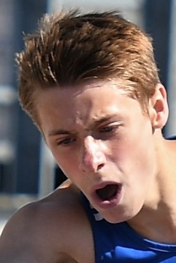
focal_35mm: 225
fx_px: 1646
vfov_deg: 9.1
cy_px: 132
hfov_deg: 6.1
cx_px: 88
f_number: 4
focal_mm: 150
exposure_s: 1/1000
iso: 100
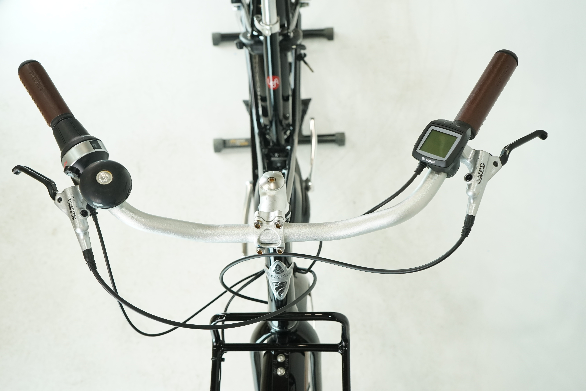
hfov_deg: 51.9
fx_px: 602
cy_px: 196
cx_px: 293
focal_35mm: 37
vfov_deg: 35.9
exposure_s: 1/200
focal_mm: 37
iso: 1600
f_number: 5.6
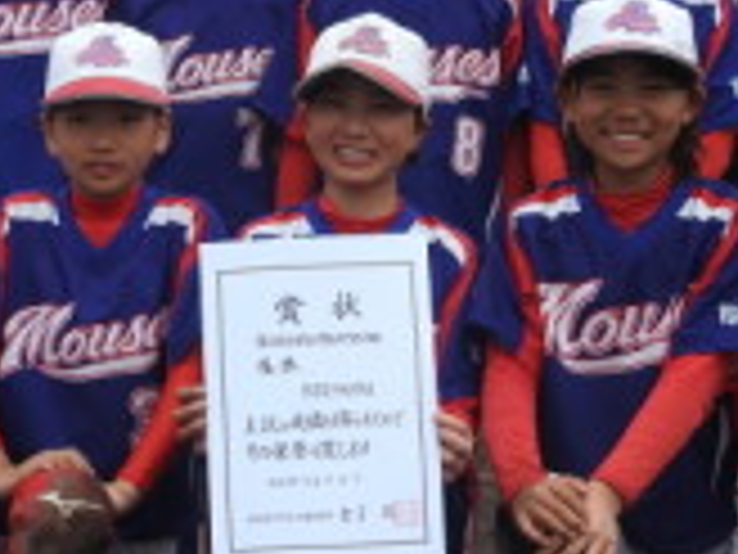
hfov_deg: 15.4
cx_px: 243
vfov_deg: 11.6
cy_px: 180
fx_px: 2729
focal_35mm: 128
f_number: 3.8
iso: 100
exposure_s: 1/250
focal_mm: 6.3
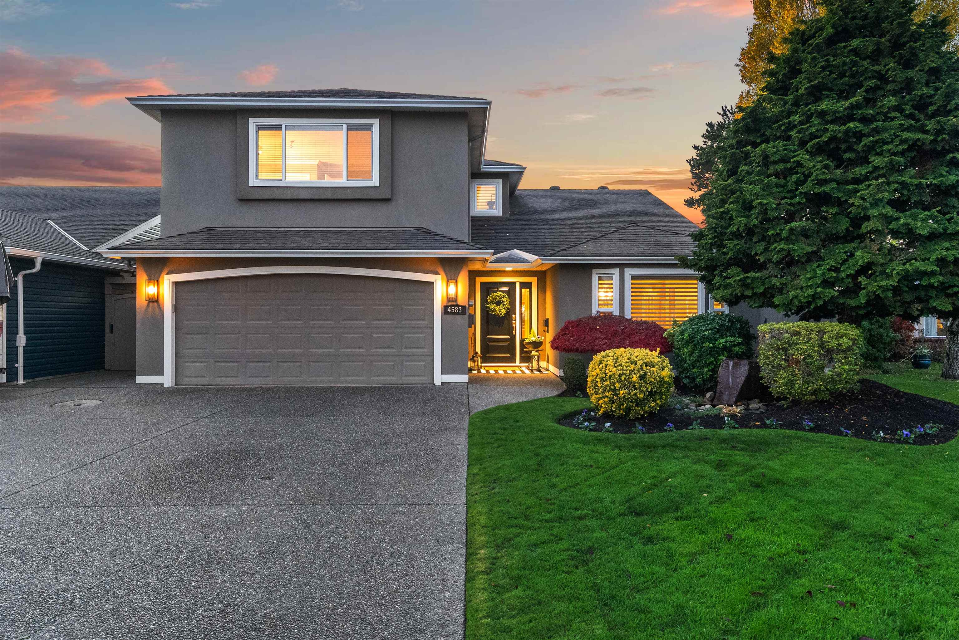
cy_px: 320
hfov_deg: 76.1
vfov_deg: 55.2
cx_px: 480
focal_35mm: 23
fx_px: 613
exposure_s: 1/15
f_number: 9
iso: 12800
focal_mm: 23
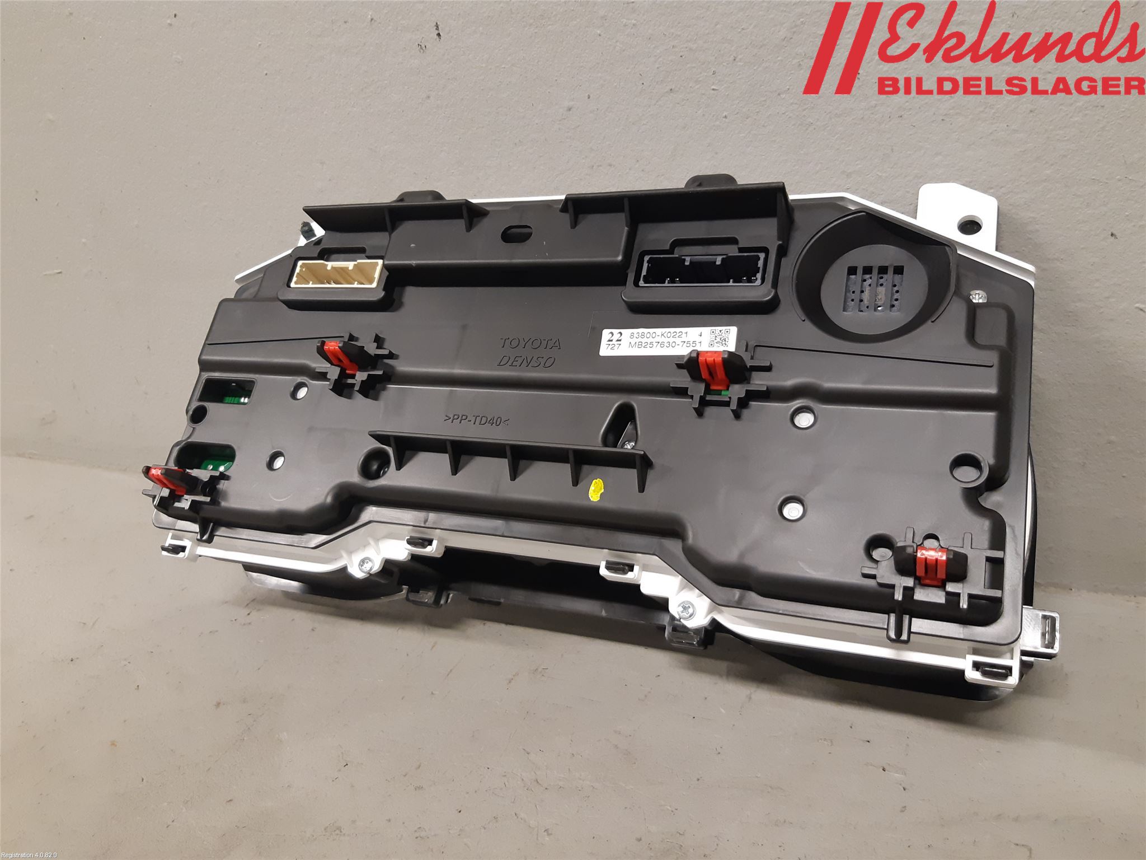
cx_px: 573
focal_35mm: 26
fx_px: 861
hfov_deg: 67.3
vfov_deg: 53.1
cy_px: 430
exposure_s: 1/50
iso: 200
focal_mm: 3.93
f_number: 1.7
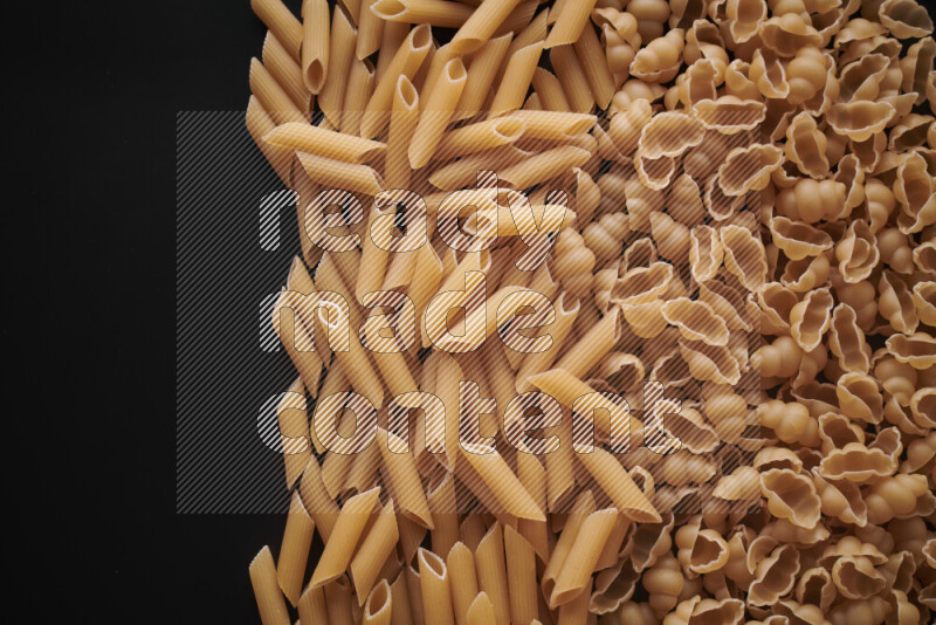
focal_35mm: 50
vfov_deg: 27.0
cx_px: 468
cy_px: 312
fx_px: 1300
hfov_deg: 39.6
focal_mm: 50
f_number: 8
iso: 160
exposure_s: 1/100
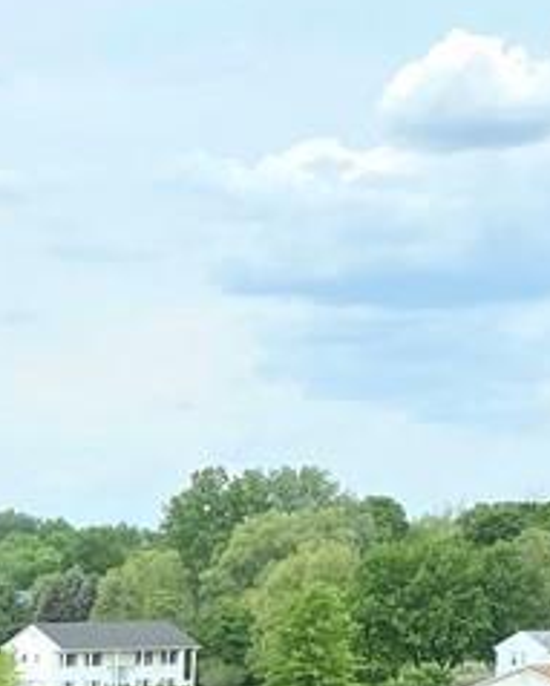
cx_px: -538
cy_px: 931
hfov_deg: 12.5
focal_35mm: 109
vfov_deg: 16.5
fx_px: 2214
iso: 32
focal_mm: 4.25
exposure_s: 1/2755
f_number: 1.8
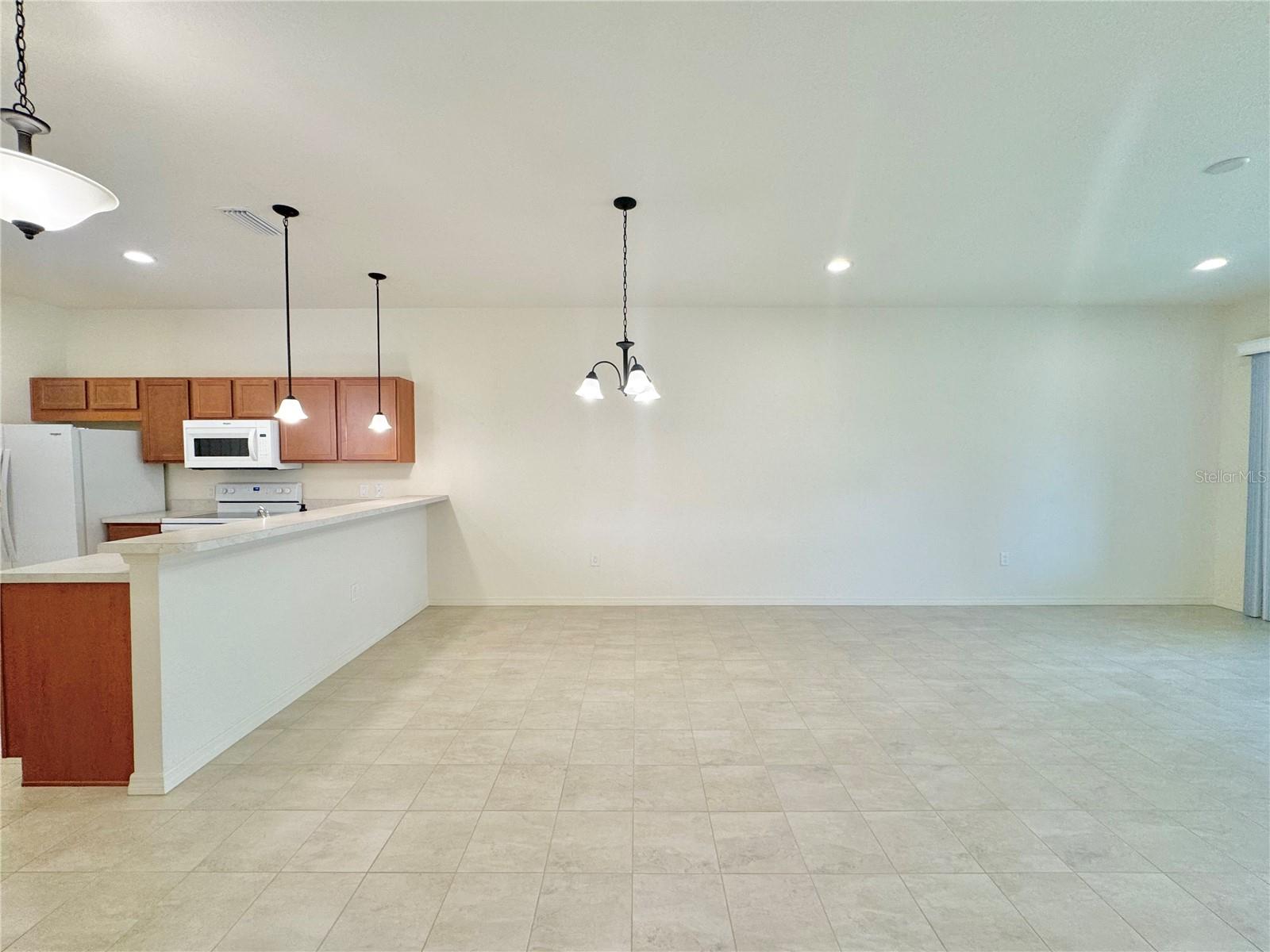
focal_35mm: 14
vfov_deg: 85.7
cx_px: 635
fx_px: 514
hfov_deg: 102.1
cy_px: 476
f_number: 2.2
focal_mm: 2.22
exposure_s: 1/120
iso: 125
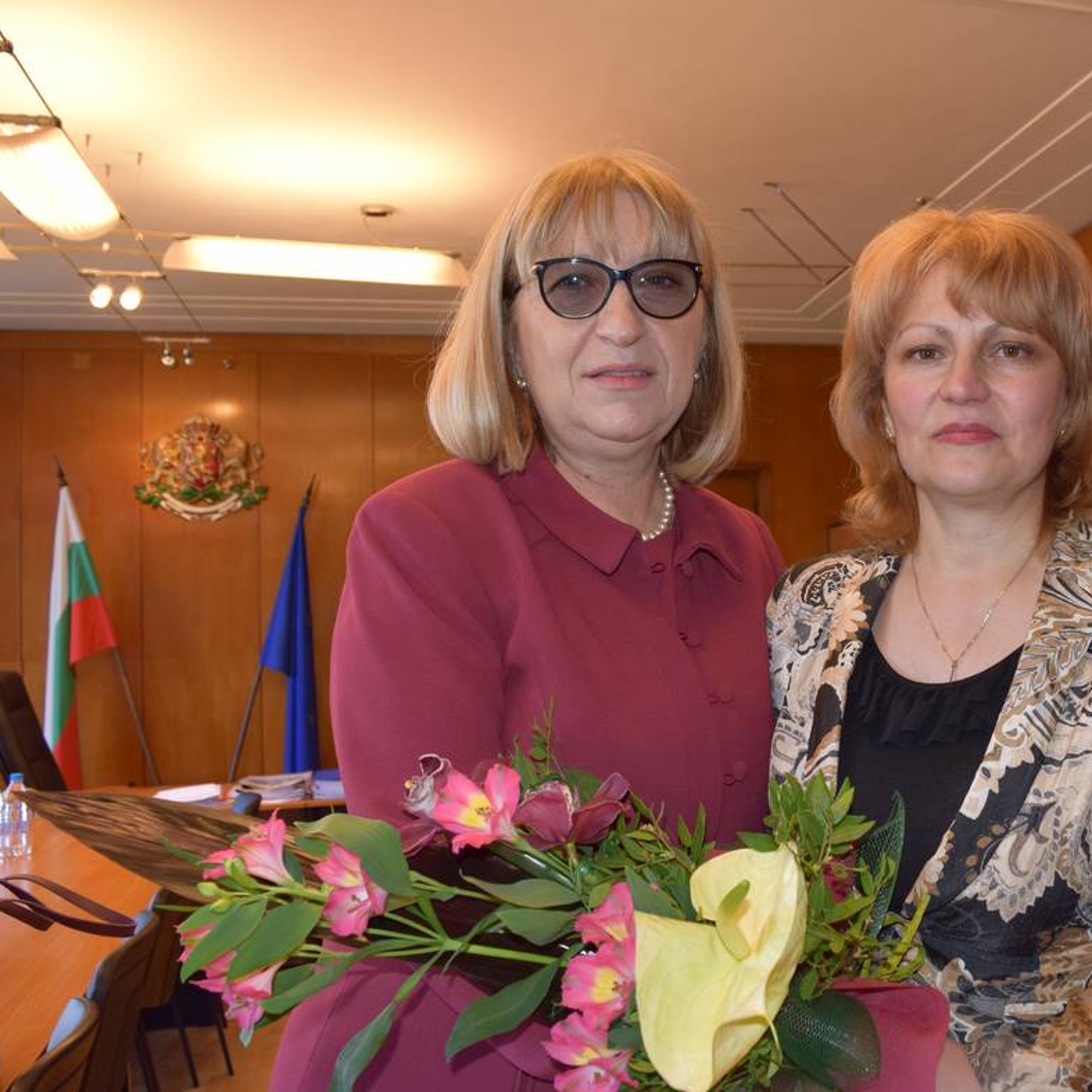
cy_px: 552
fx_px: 1249
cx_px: 790
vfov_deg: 47.2
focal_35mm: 35
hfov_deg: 45.9
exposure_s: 1/100
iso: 800
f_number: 5
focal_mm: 18
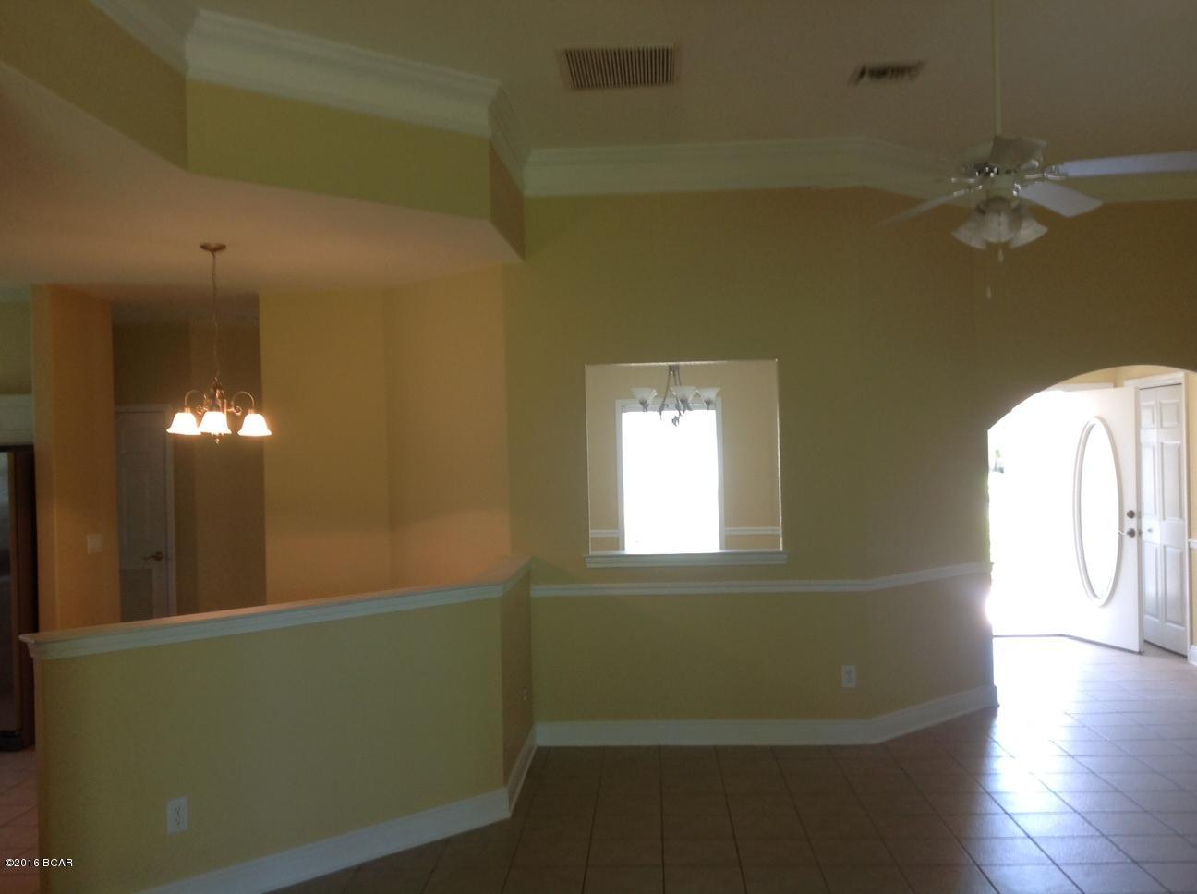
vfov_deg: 40.6
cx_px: 598
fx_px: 1208
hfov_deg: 52.7
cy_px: 447
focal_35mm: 35
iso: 64
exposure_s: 1/24
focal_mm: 4.28
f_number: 2.4
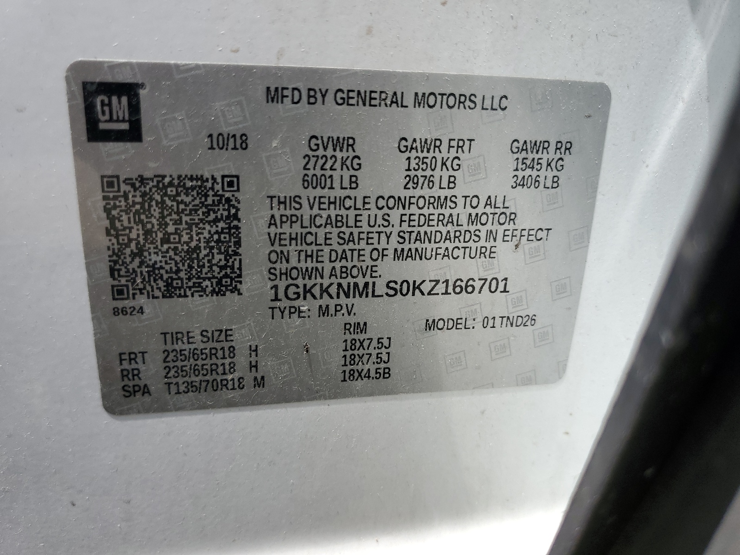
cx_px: 370
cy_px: 278
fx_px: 556
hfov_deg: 67.3
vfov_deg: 53.1
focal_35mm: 26
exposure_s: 1/1250
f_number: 1.5
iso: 50
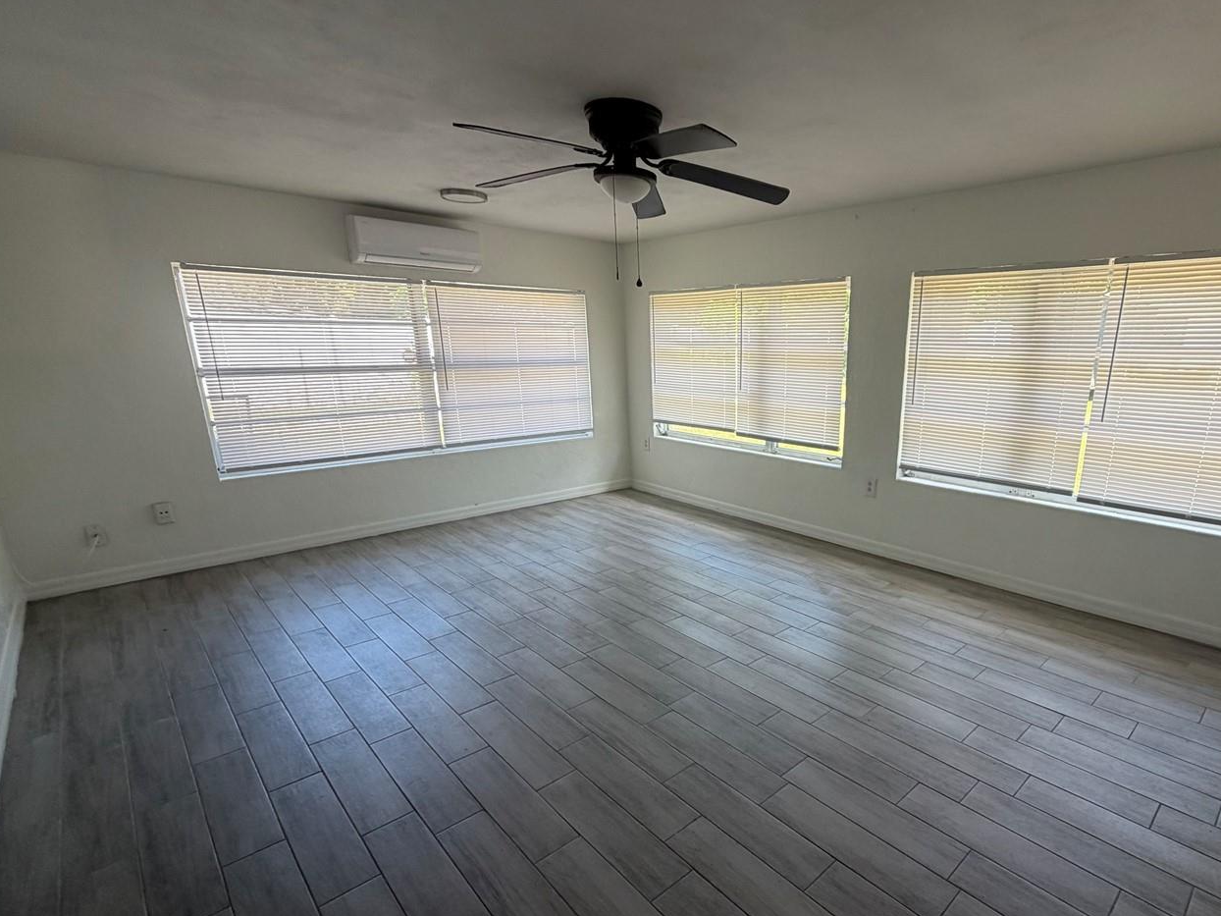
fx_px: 635
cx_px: 742
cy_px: 518
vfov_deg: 71.3
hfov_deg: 86.5
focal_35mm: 18
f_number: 2.2
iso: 64
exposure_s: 1/121
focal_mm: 2.22
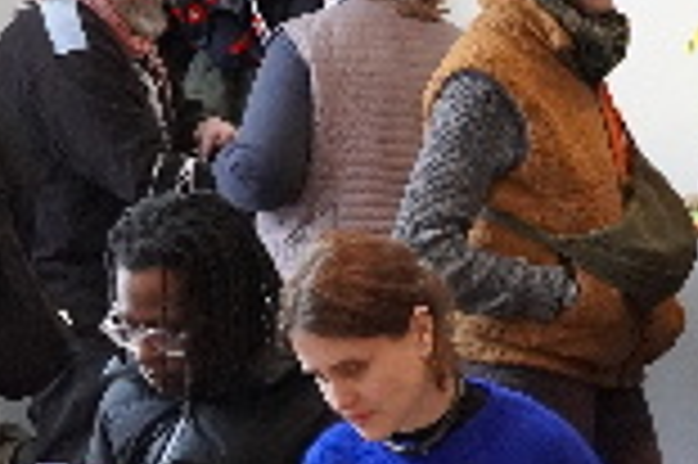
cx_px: 117
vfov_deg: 7.1
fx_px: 3720
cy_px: 444
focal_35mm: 192
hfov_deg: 10.7
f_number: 4.5
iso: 6400
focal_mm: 31
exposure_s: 1/125
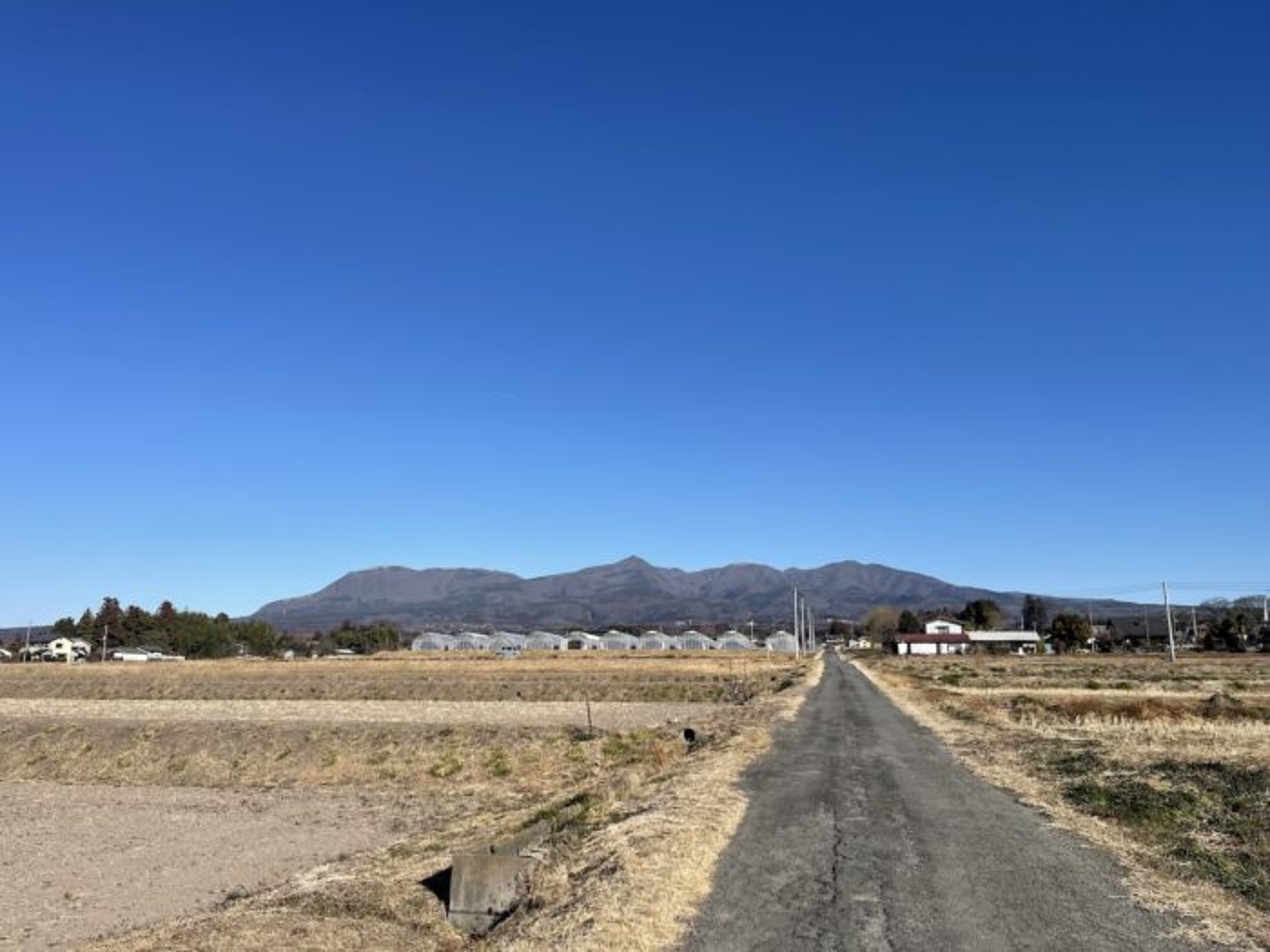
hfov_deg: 69.4
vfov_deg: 54.9
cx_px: 635
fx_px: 917
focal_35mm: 25
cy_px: 476
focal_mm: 5.1
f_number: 1.6
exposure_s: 1/4348
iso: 32
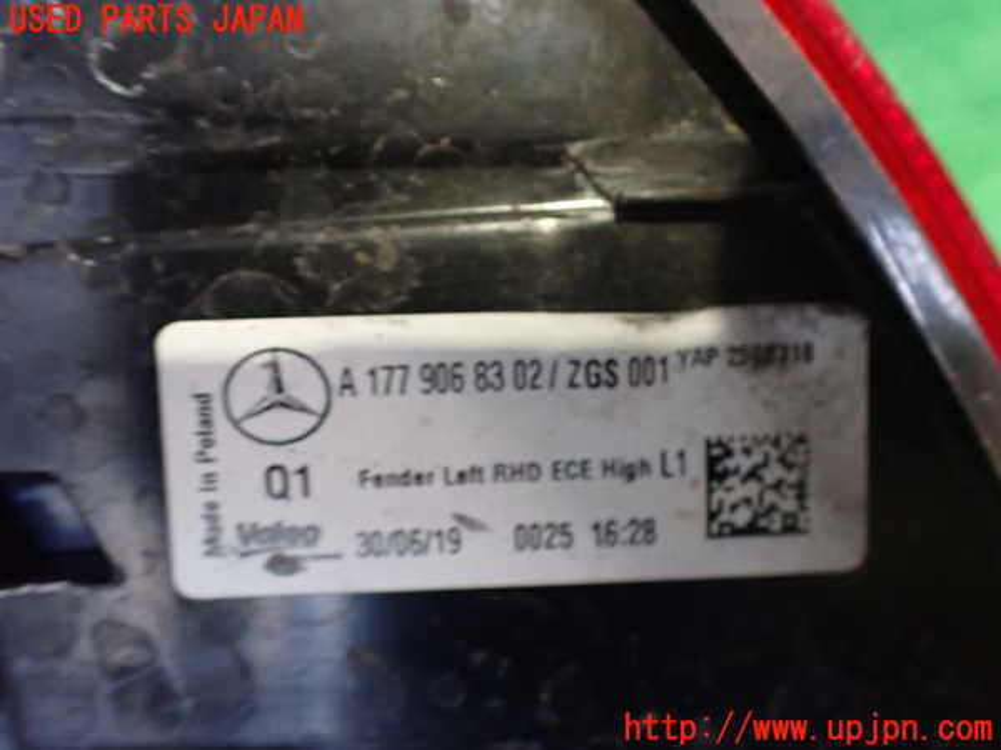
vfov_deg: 46.8
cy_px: 375
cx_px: 500
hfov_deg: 60.0
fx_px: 868
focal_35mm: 30
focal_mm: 5.4
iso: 800
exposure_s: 1/40
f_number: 2.3
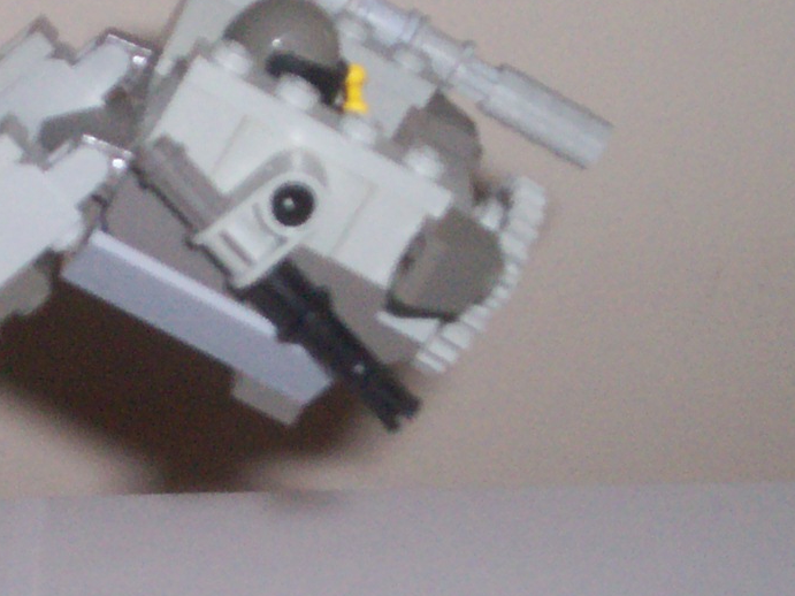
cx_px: 69
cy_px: 427
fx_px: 2755
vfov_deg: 12.3
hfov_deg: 16.2
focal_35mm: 120
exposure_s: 1/64
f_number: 4.5
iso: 140
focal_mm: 5.9
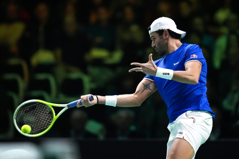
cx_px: 120
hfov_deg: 5.2
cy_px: 80
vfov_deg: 3.4
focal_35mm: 400
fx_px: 2655
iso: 6400
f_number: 3.2
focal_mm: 400
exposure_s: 1/2000
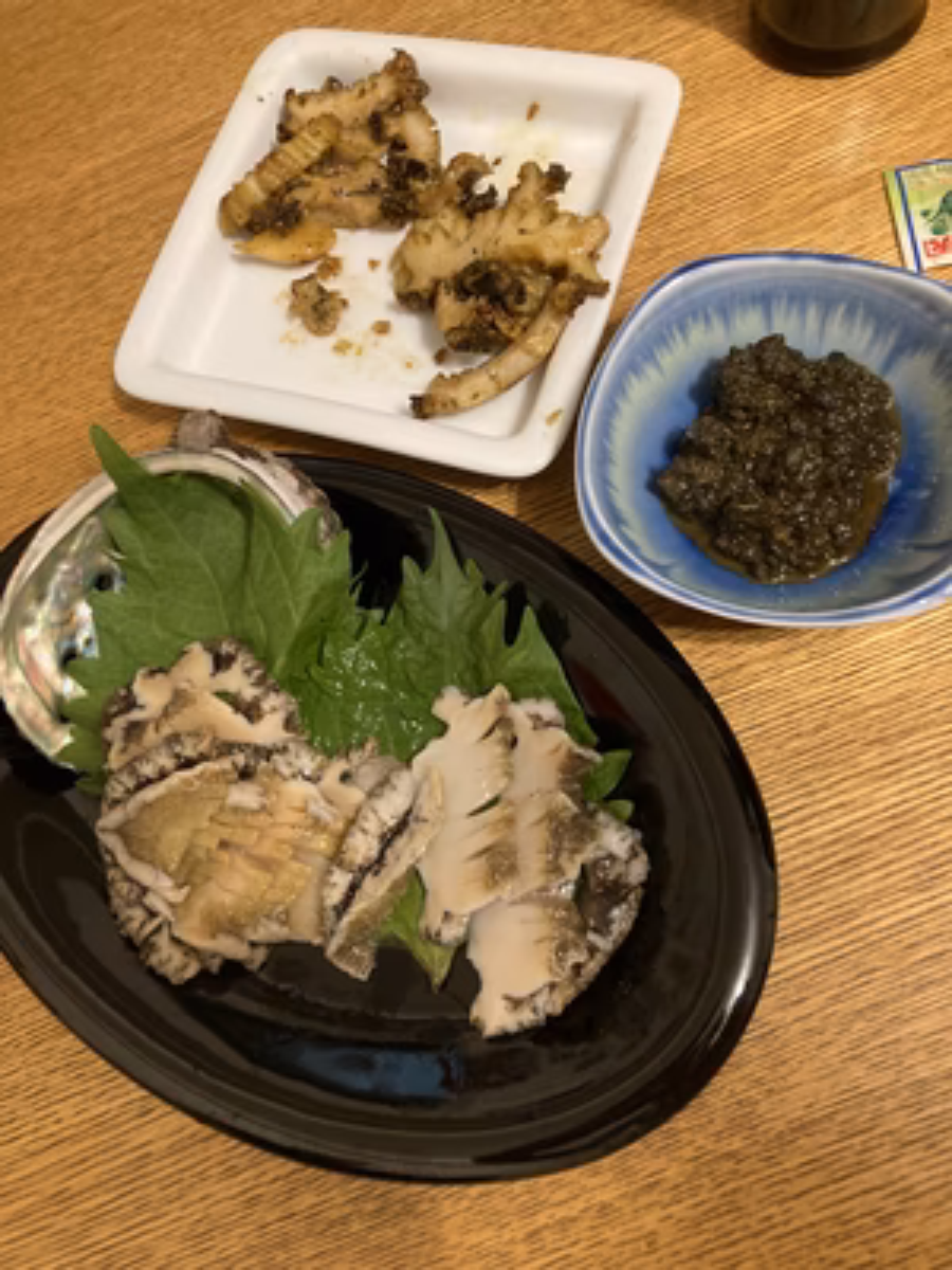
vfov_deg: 63.4
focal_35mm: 28
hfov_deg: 49.7
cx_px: 476
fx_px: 1027
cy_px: 635
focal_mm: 3.99
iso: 250
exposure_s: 1/33
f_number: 1.8
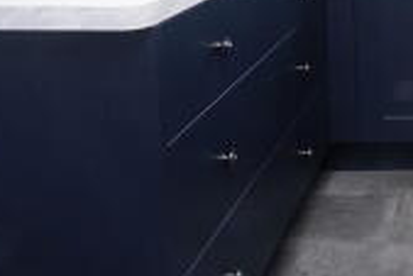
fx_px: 517
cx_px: 506
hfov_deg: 34.2
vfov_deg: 25.1
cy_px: -99
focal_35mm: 45
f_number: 16
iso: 3200
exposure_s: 1/60
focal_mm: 16
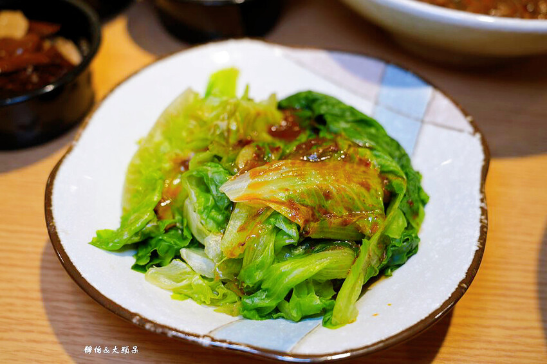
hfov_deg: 45.4
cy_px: 182
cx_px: 274
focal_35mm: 43
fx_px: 653
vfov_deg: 31.2
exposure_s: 1/80
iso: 320
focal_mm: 43
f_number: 5
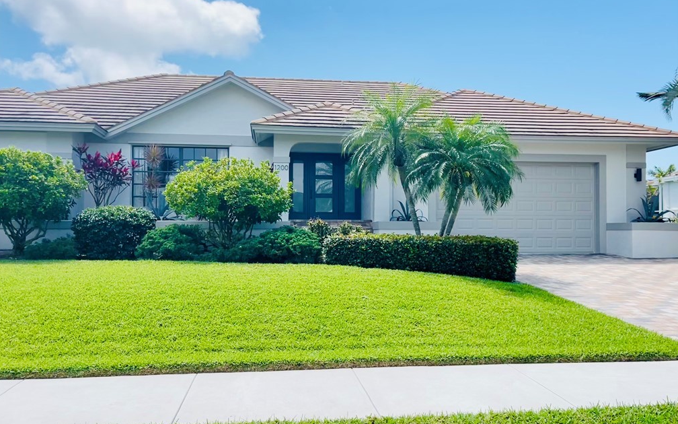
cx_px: 338
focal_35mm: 28
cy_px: 221
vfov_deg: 44.5
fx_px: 517
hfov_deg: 66.5
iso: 32
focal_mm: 5.1
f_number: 1.6
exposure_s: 1/3559
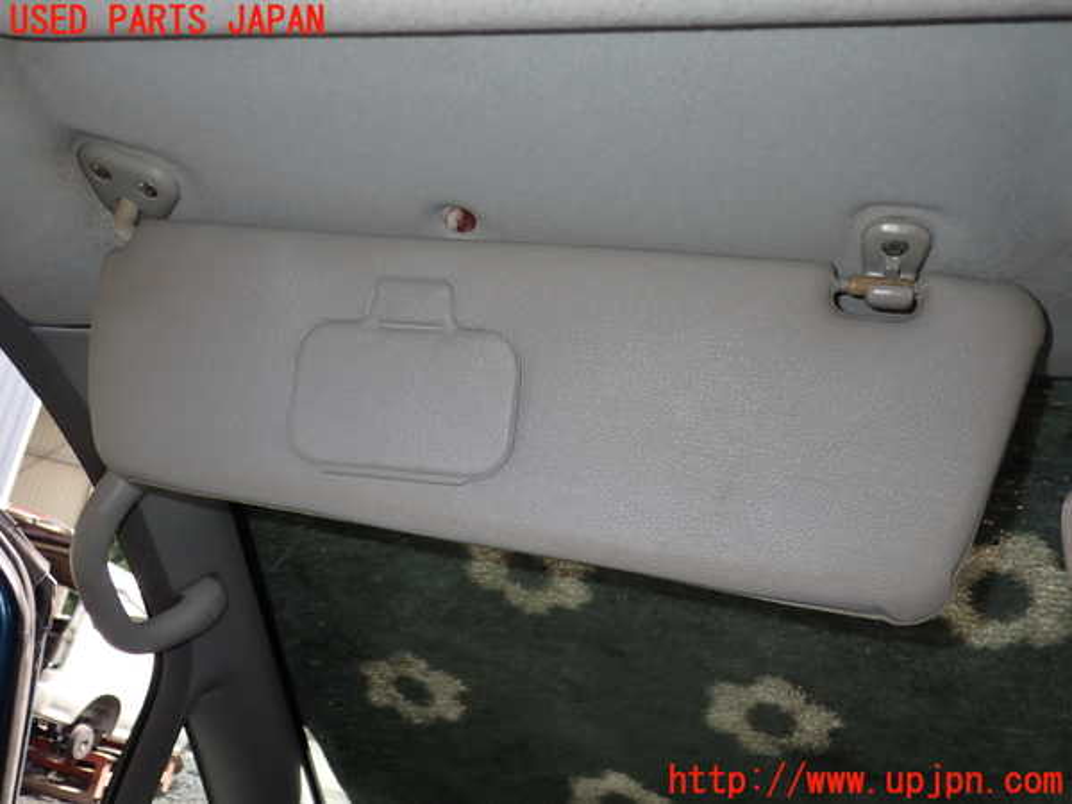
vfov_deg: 46.8
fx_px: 929
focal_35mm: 30
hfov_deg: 60.0
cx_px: 536
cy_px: 402
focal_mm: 5.4
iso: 100
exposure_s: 1/30
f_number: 6.3
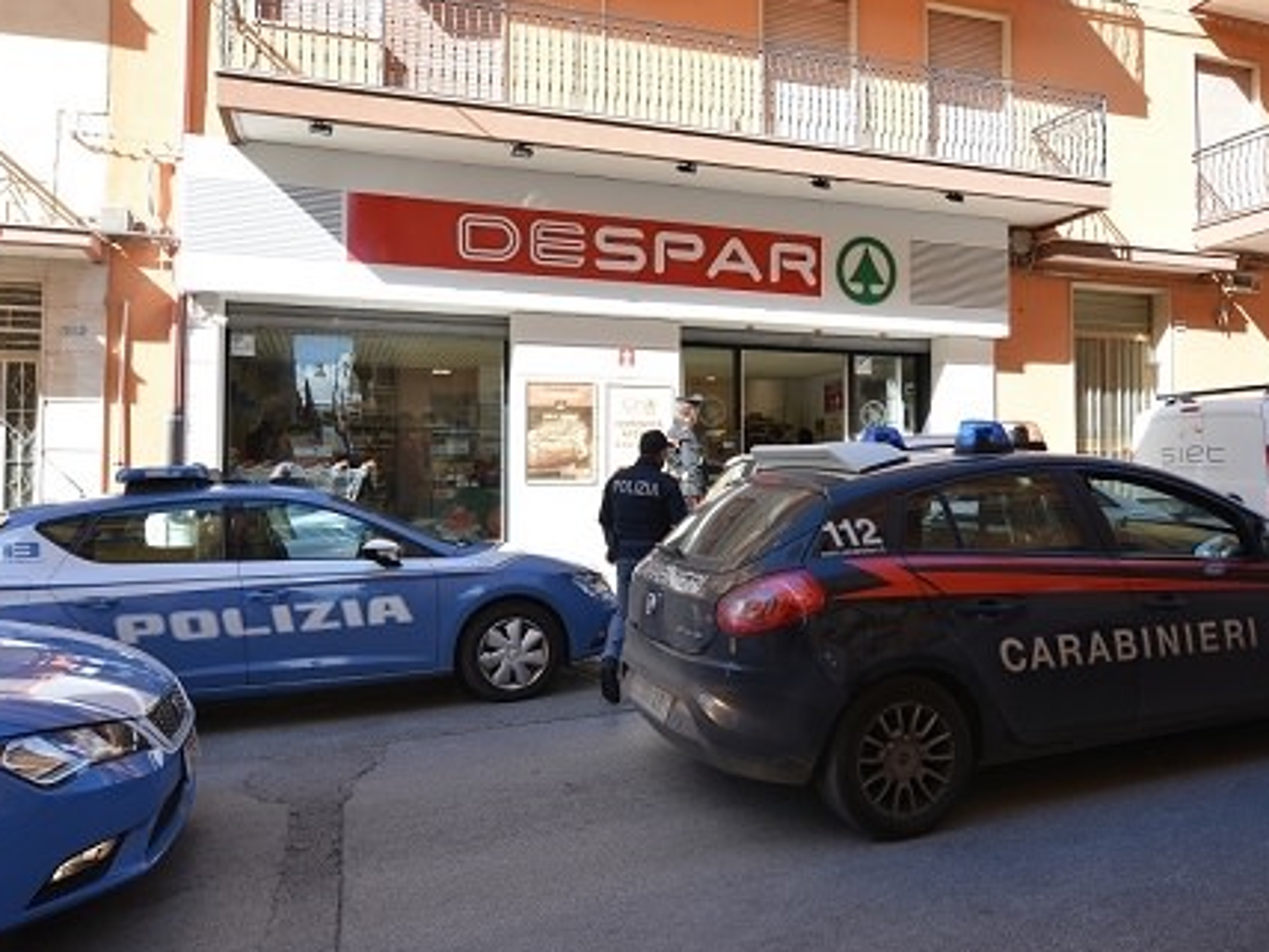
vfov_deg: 54.8
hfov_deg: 69.4
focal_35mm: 25
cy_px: 449
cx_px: 649
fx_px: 916
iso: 200
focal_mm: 14
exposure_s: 1/200
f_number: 7.1
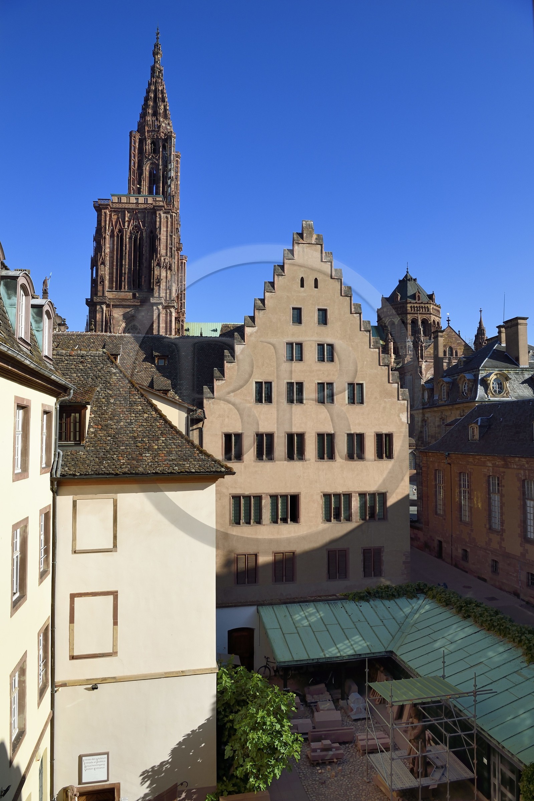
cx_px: 267
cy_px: 400
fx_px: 534
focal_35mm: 24
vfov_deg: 73.8
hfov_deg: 53.1
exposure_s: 1/250
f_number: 13
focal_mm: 24
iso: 200
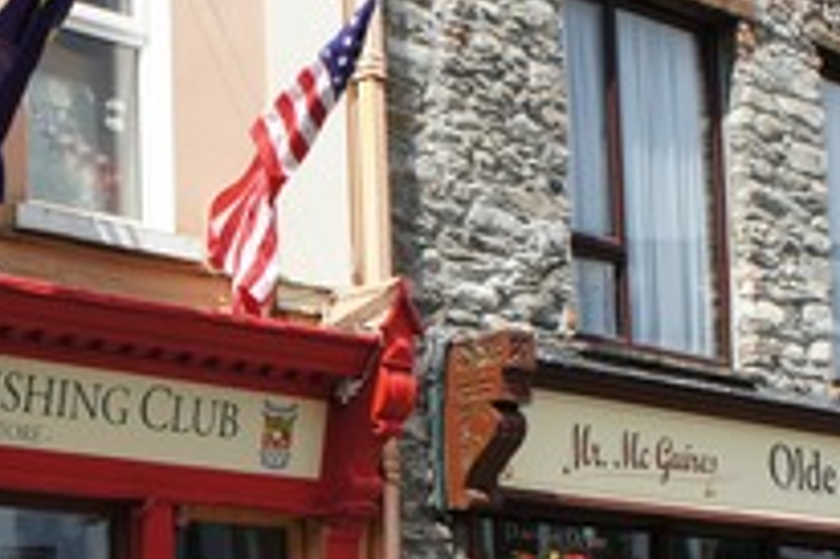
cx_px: 110
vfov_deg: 14.5
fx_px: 2168
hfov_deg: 21.5
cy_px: 526
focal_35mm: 93
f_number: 11
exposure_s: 1/125
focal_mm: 20
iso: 200
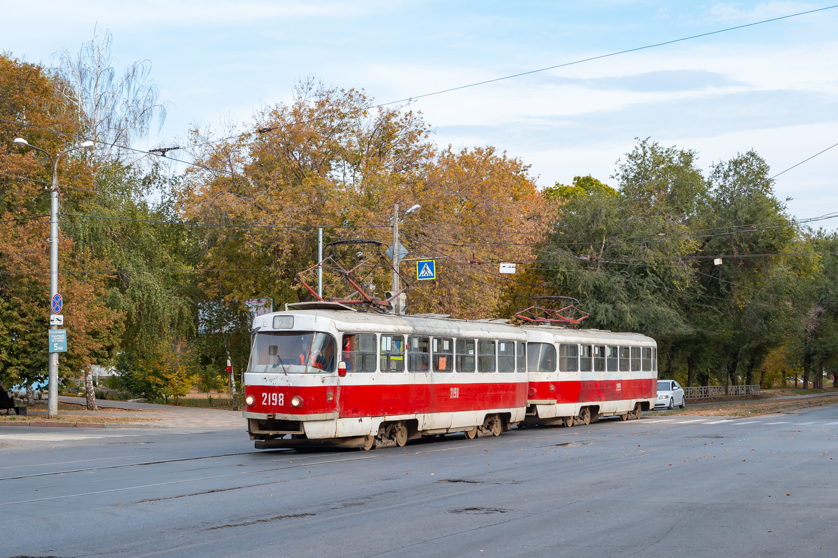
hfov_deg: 36.2
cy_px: 279
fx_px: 1280
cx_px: 419
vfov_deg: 24.6
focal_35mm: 55
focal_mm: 55
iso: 400
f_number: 8
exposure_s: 1/400
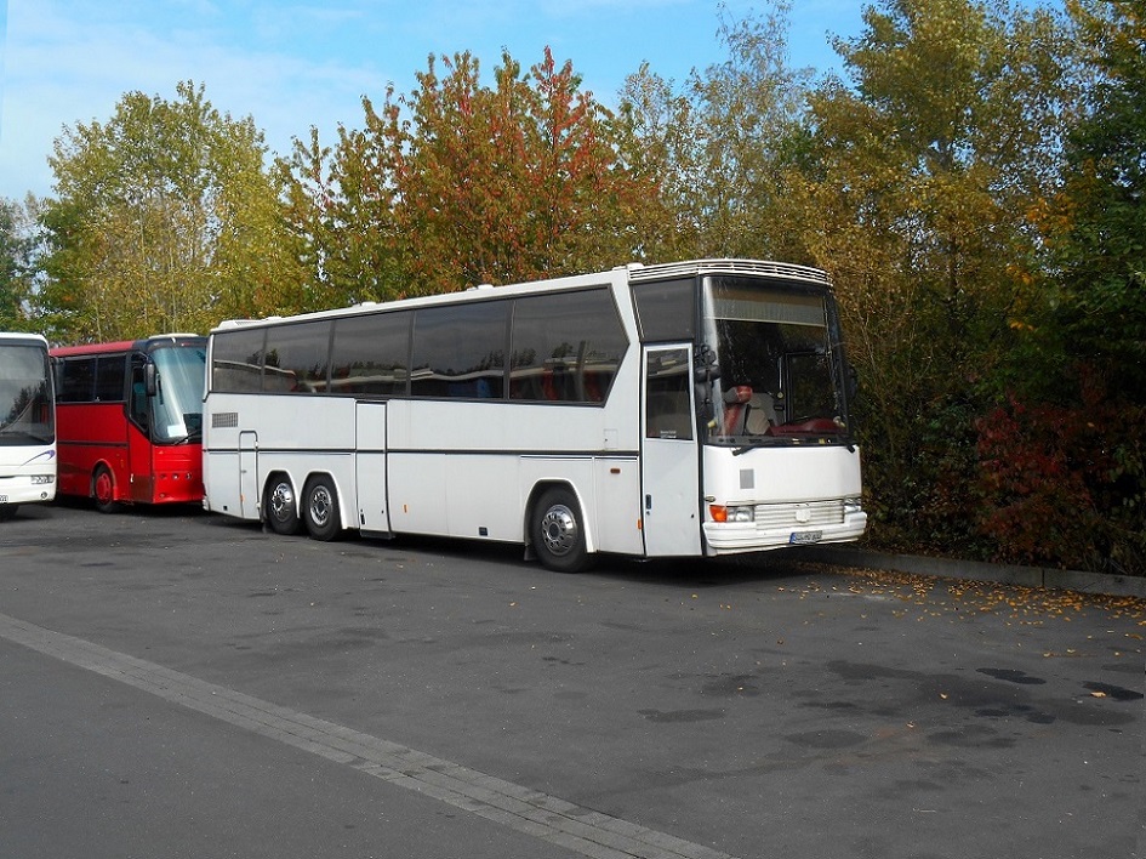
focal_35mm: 41
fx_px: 1357
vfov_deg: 35.1
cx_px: 573
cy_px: 430
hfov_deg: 45.8
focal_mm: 7.2
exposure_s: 1/500
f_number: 3.9
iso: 80
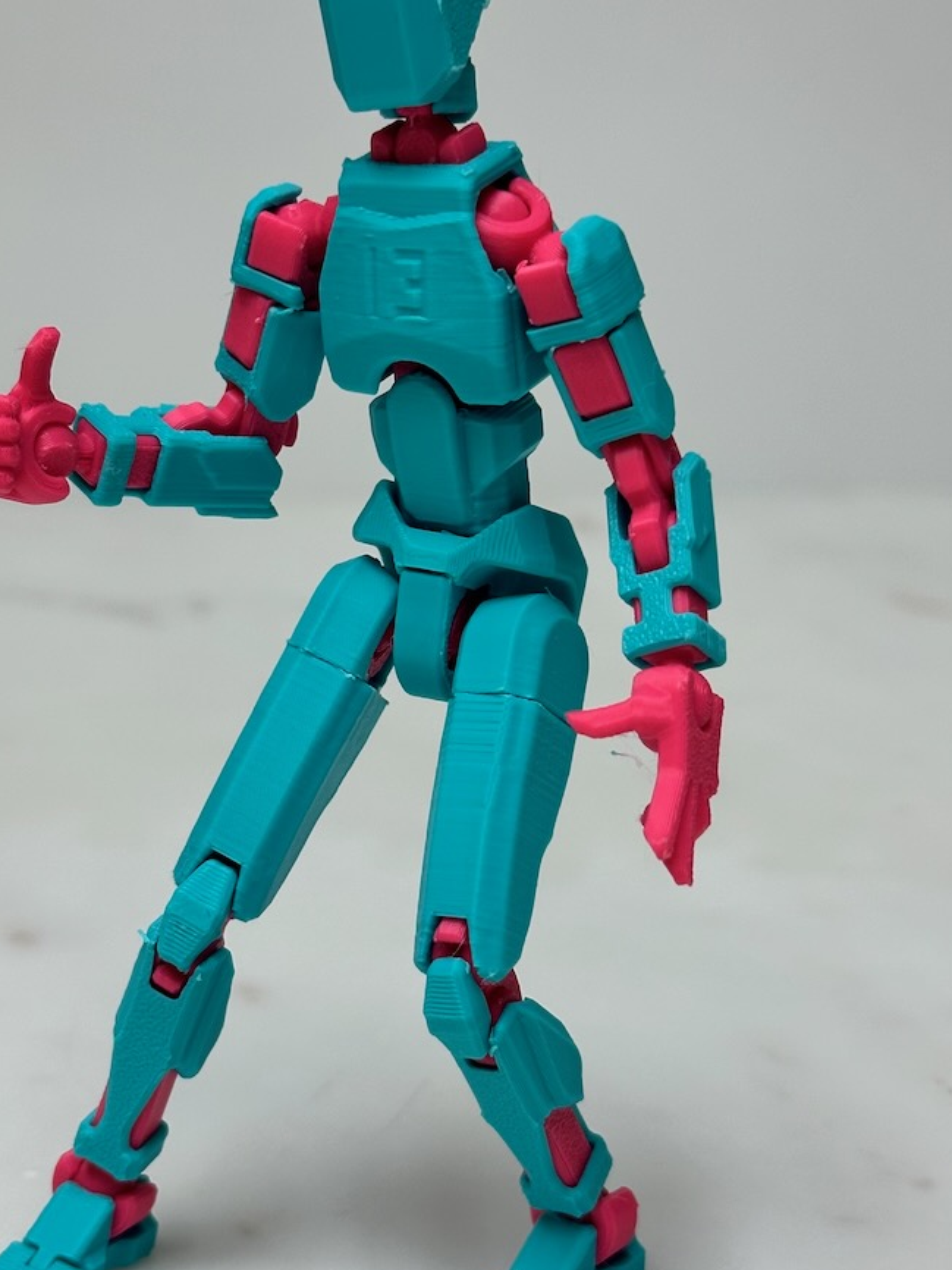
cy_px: 646
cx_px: 386
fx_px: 2603
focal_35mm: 71
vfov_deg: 27.4
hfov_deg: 20.7
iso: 80
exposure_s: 1/120
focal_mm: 6.86
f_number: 1.78
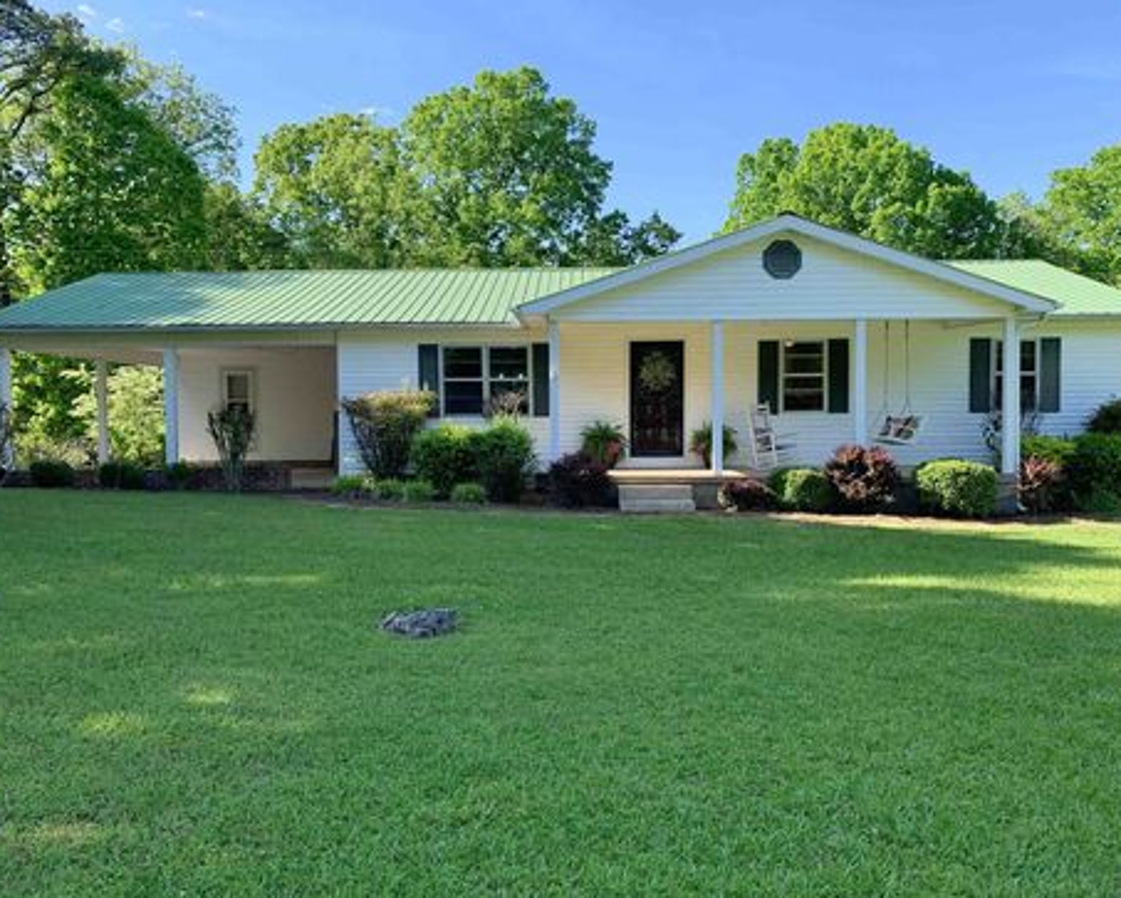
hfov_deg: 62.2
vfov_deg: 51.6
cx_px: 584
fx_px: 930
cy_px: 459
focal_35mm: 28
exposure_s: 1/597
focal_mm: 4.25
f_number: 1.8
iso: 25
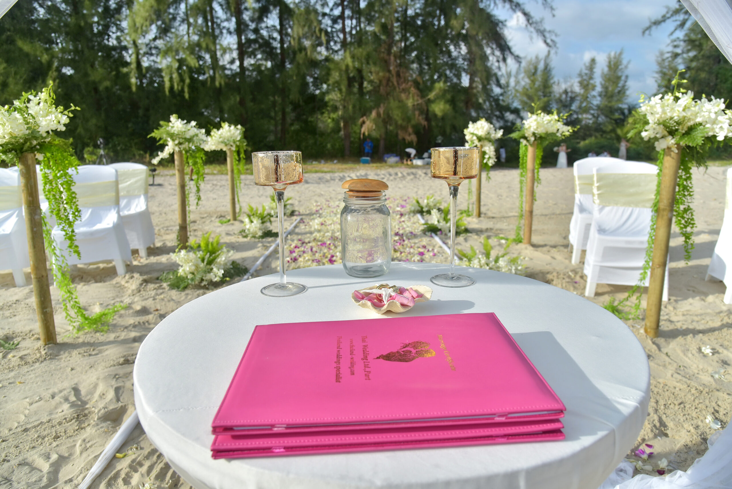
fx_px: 488
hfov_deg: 73.7
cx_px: 366
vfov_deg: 53.2
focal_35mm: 24
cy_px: 244
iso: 100
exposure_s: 1/640
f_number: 5.6
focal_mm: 24
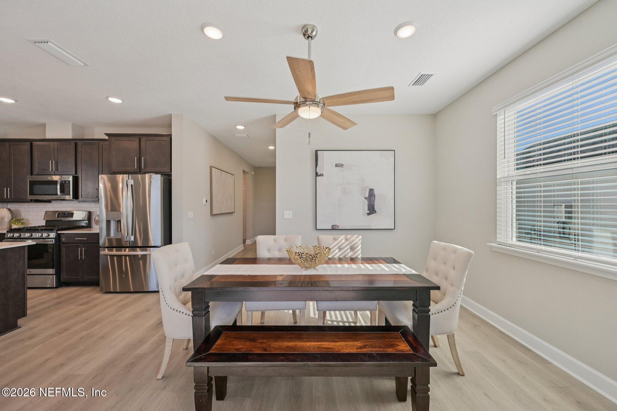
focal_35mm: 14
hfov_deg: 104.3
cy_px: 206
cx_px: 308
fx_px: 240
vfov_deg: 81.2
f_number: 8
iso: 100
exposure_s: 1/30
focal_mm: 14
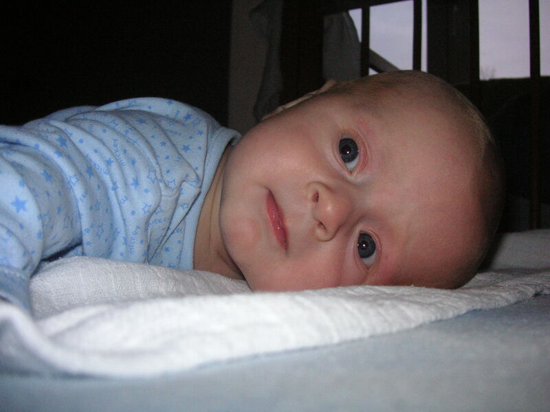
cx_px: 275
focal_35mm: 37
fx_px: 588
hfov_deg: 50.1
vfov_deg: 38.7
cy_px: 206
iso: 160
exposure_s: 1/45
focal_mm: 6.1
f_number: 6.7
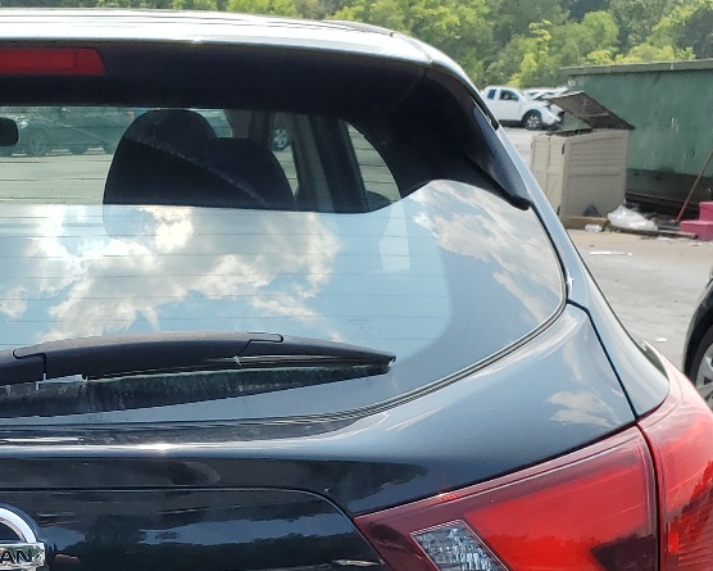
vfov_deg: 20.2
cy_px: 595
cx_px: -68
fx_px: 1541
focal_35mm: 73
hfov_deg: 24.4
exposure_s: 1/1667
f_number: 1.5
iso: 50
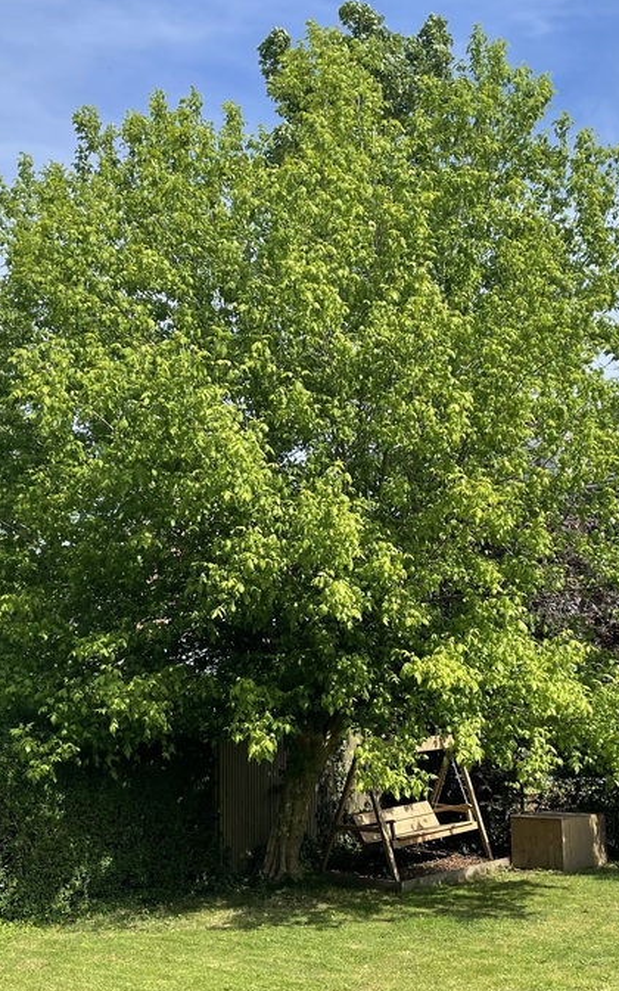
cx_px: 329
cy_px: 529
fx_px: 1134
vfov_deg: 47.2
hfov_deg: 30.5
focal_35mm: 42
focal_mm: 4.2
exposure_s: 1/2304
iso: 32
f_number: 1.6
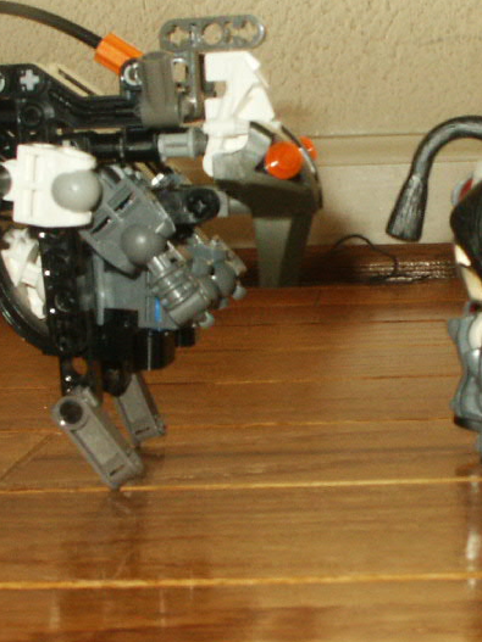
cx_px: 311
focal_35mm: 85
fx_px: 1579
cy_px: 268
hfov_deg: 17.3
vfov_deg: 23.0
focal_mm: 7.18
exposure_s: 1/45
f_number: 6.7
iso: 200
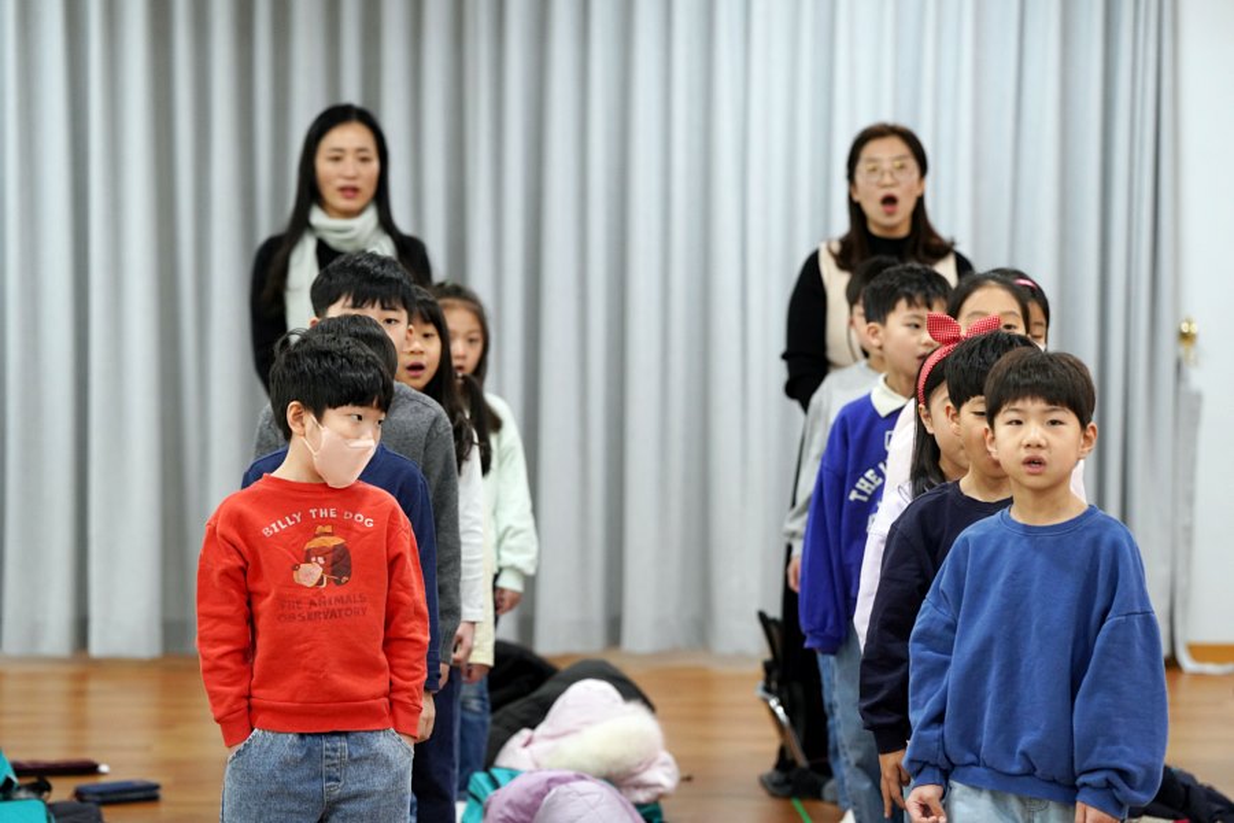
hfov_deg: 15.6
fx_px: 4490
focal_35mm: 131
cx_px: 617
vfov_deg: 10.5
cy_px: 412
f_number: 3.5
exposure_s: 1/160
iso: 1600
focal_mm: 131
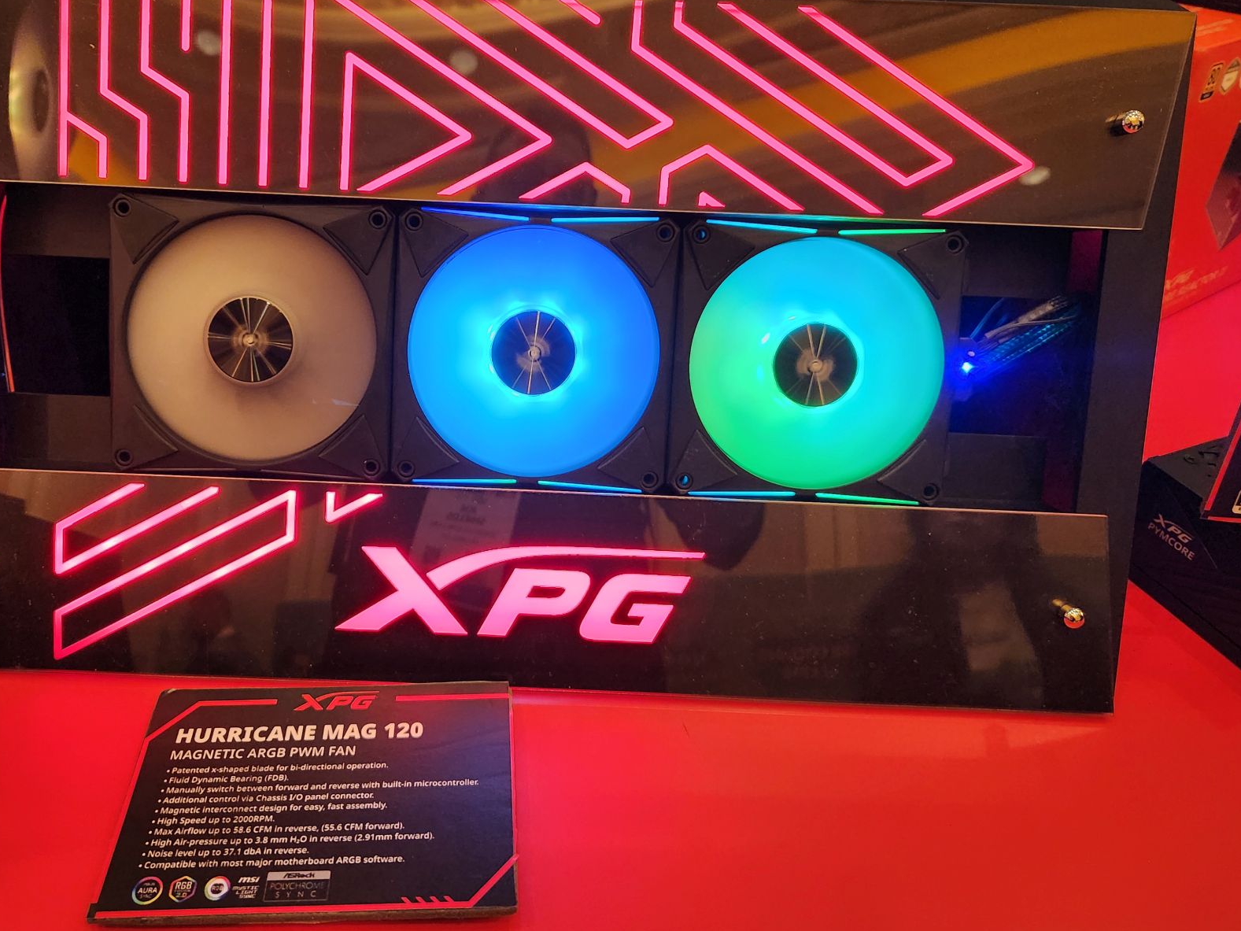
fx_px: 1004
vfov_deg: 49.6
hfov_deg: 62.8
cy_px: 398
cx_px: 493
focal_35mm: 28
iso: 320
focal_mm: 5.4
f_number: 1.8
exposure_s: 1/120
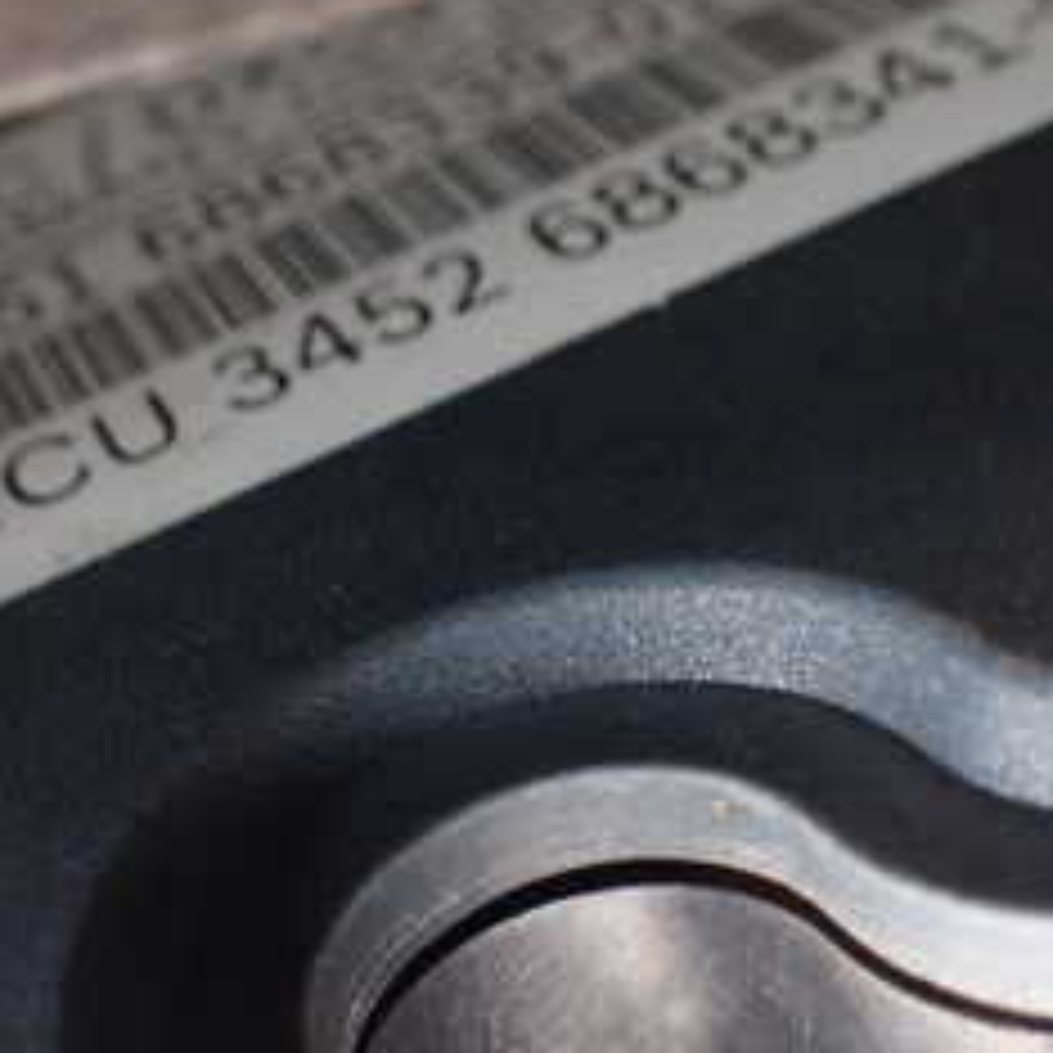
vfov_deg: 25.2
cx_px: 333
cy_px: 698
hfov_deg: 25.2
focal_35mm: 68
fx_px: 2340
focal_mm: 5.4
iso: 800
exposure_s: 1/80
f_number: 2.3
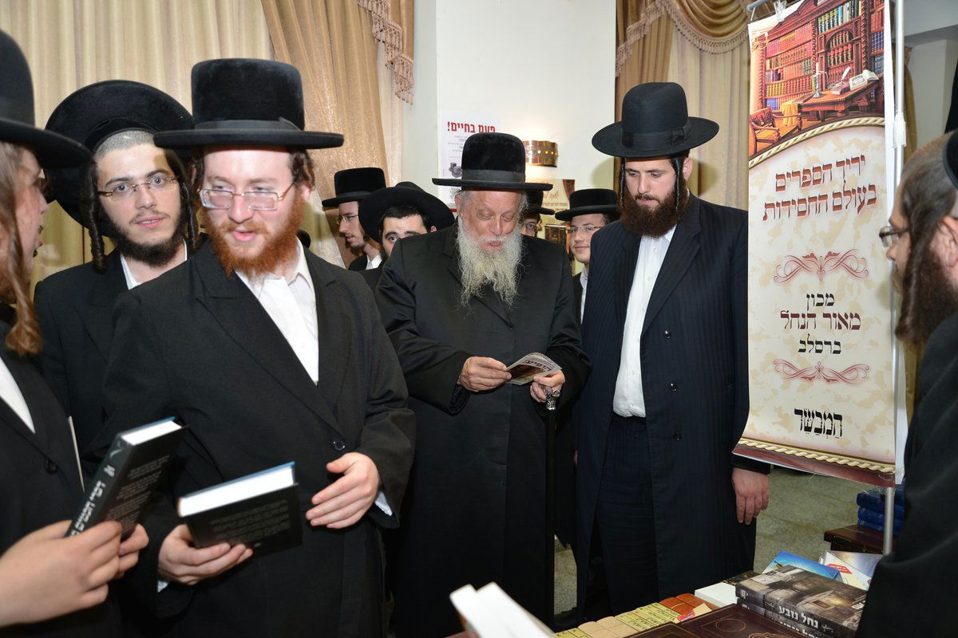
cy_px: 319
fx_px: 772
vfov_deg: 45.0
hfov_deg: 63.7
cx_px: 479
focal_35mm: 29
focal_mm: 29
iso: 800
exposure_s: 1/125
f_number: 4.5
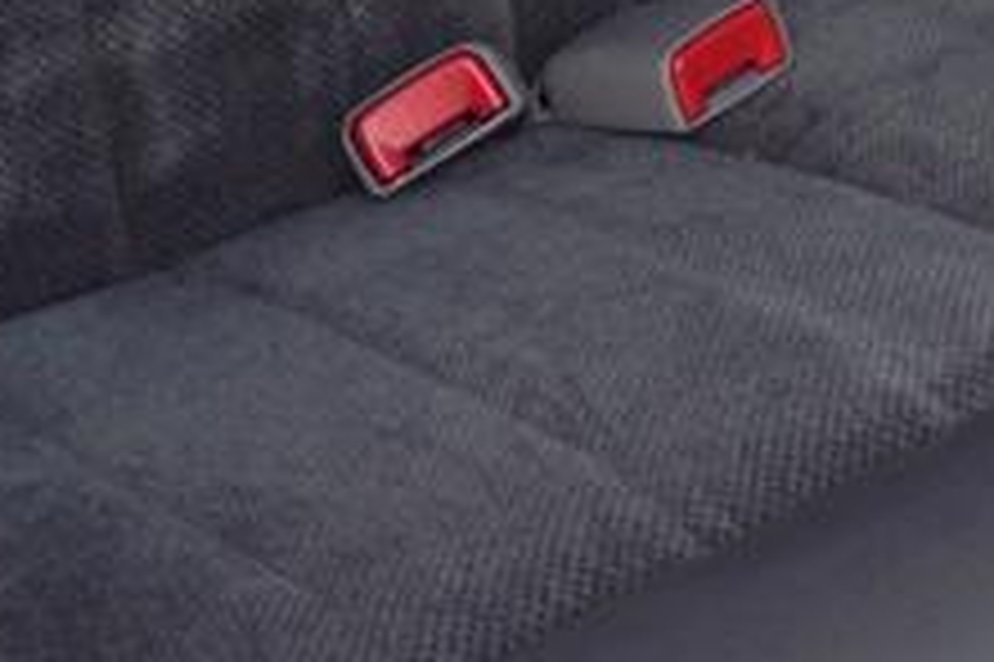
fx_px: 4387
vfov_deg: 8.2
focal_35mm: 159
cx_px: 1732
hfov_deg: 12.0
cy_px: -703
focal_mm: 4.13
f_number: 2.4
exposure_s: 1/30
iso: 50
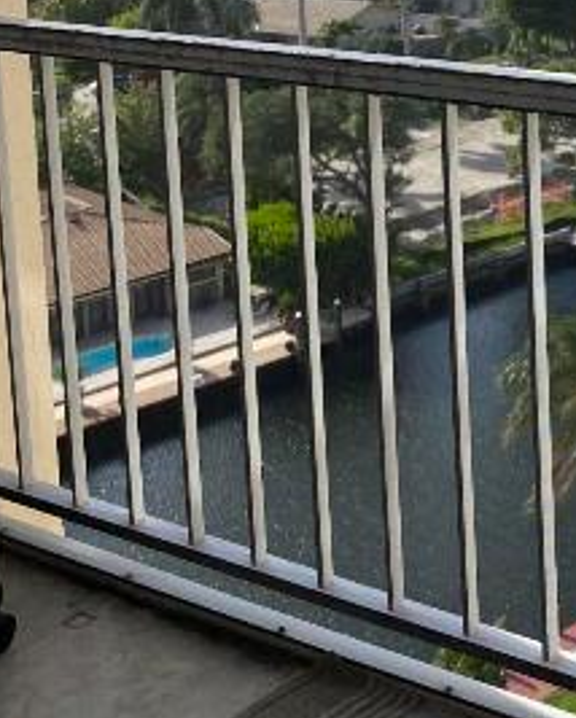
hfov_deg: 19.9
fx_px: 1554
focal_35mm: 73
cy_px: -56
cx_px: 657
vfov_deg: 24.4
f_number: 1.8
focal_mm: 4.25
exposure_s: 1/2315
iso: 32
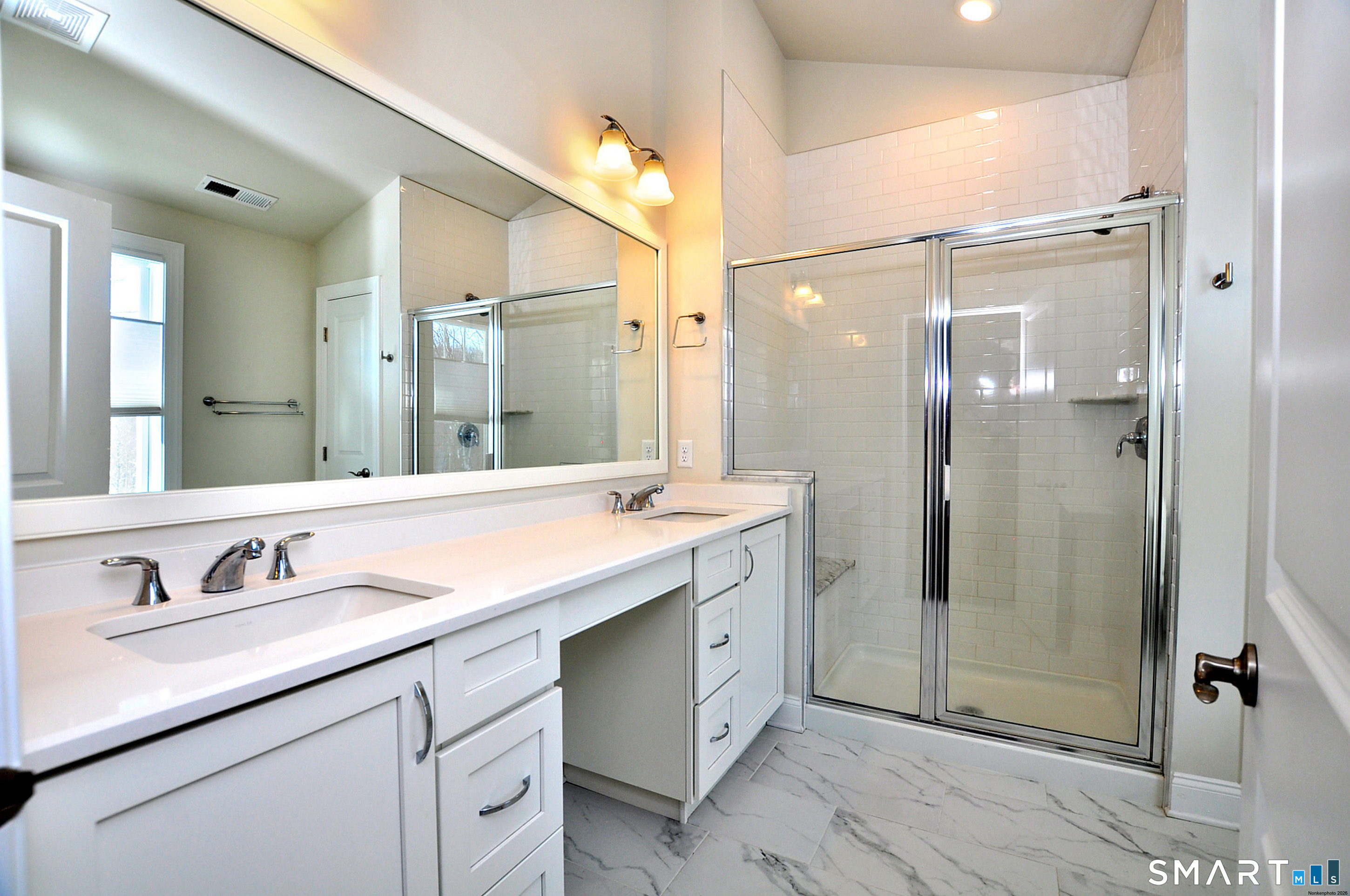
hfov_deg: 100.5
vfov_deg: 77.2
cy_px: 448
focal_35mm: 15
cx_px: 675
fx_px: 562
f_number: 5.6
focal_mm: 10
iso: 200
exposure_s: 1/100
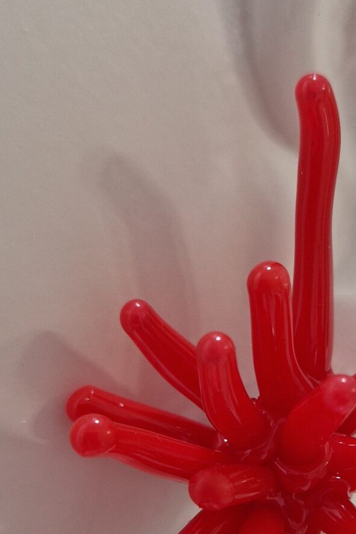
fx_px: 1023
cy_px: 447
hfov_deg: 19.5
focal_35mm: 69
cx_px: 280
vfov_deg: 28.4
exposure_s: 1/203
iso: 50
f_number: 1.8
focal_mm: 5.4
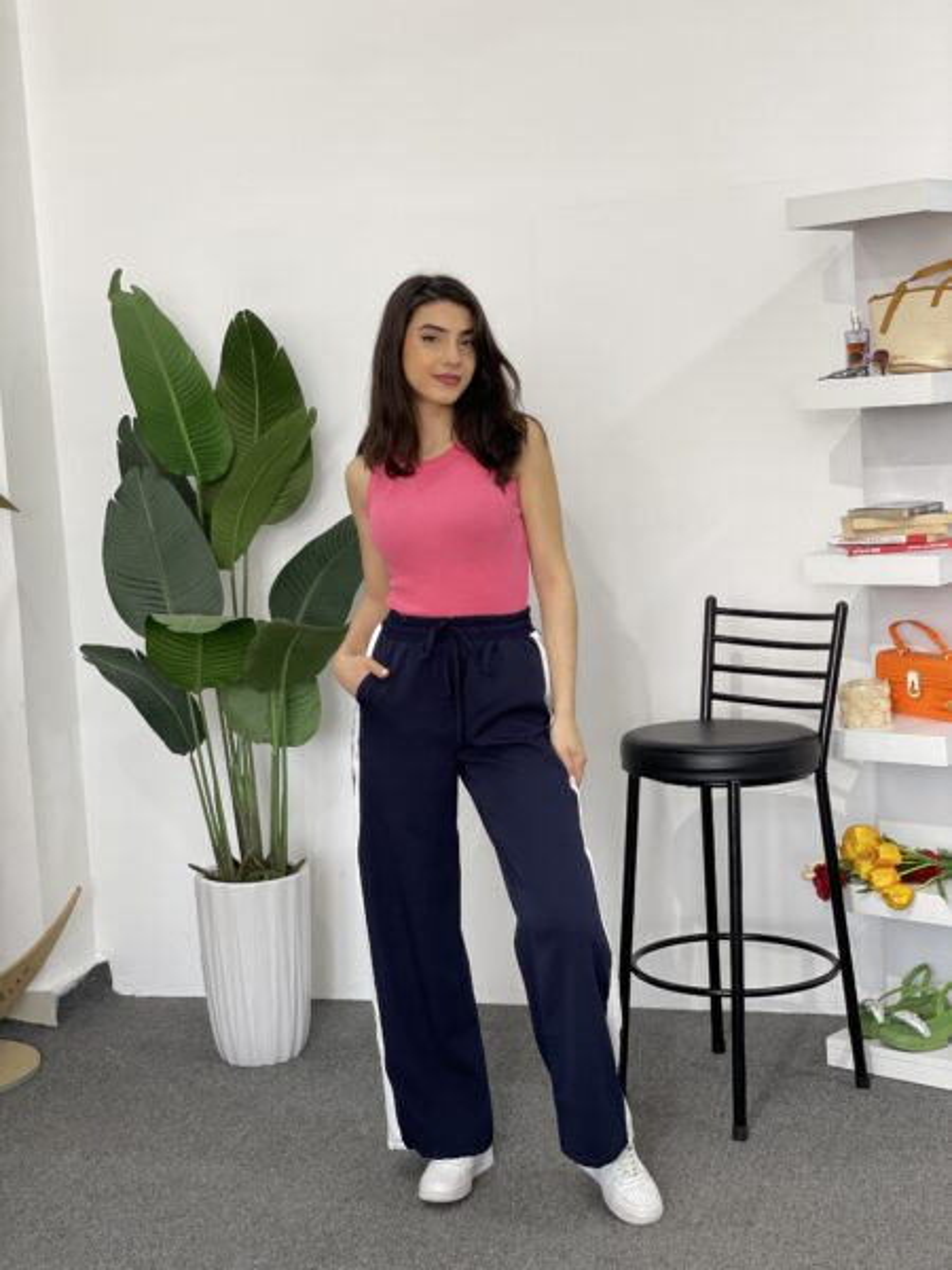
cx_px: 476
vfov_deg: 36.8
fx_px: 1907
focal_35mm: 52
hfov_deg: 28.0
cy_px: 635
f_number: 2
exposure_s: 1/100
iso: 80
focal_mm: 6
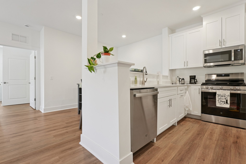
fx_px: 109
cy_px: 82
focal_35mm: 16
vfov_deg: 74.1
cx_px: 123
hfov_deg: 97.1
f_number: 7.1
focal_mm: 15.9
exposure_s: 1/30
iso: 800
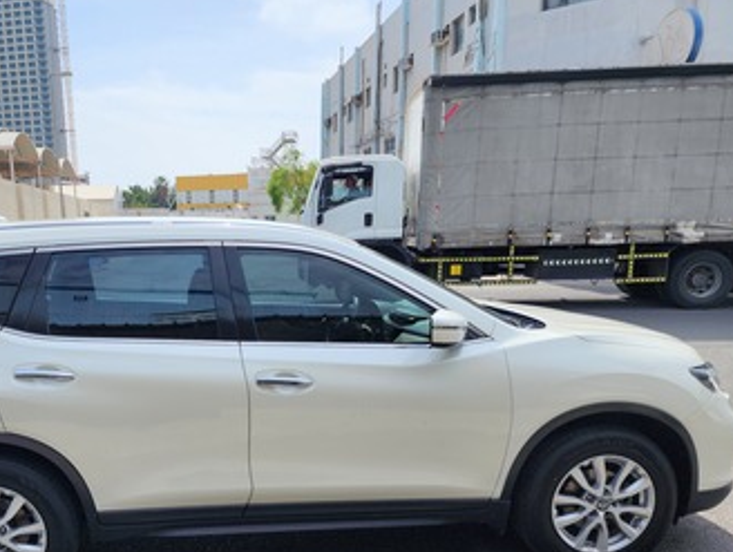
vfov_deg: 43.6
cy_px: 372
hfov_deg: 55.5
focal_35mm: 32
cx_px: 240
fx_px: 679
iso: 12
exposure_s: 1/1488
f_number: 1.8
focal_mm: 6.4
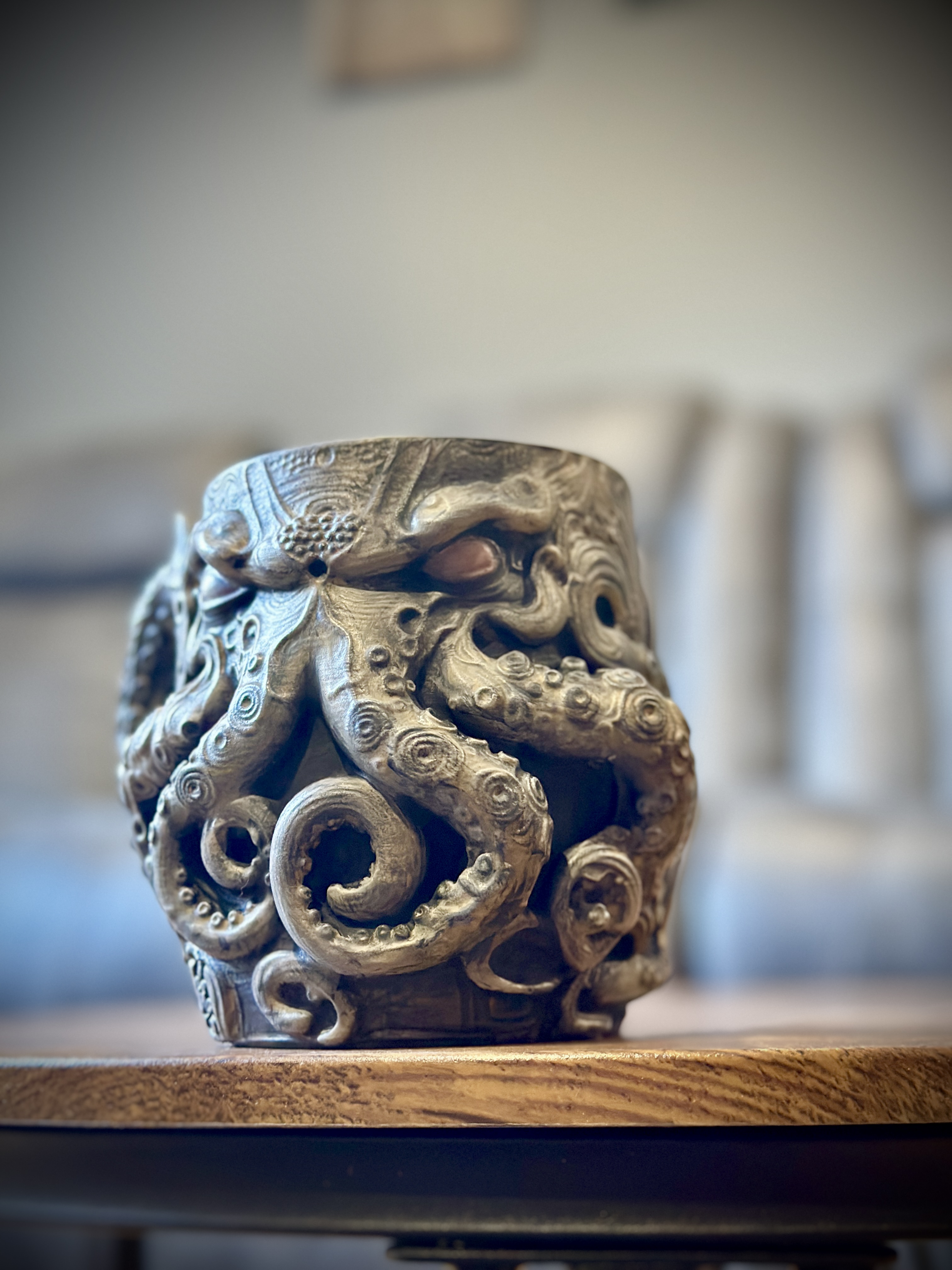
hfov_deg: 30.3
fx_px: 1760
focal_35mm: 48
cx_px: 476
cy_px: 635
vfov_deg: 39.7
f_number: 1.78
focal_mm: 6.86
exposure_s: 1/30
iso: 640
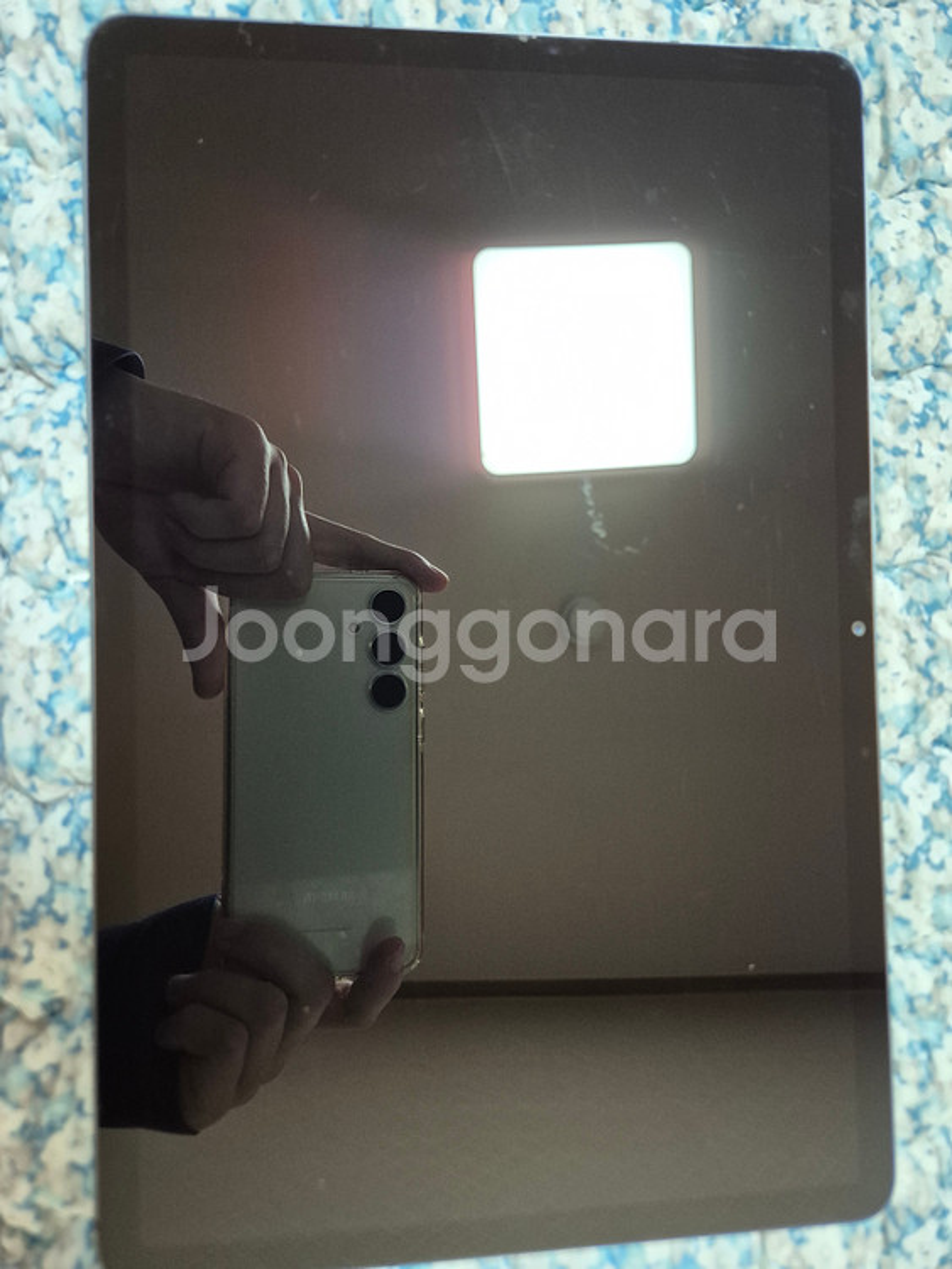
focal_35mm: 23
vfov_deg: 73.9
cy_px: 634
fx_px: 843
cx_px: 476
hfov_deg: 58.9
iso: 800
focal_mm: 5.4
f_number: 1.8
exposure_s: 1/60
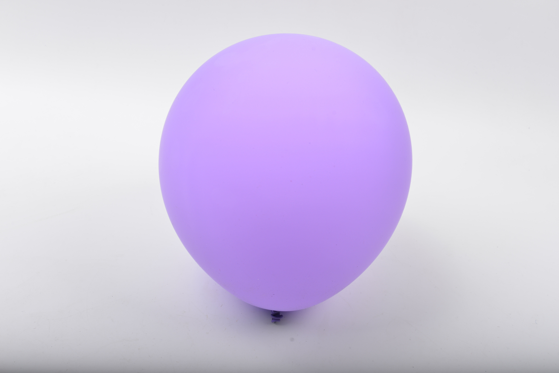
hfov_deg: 46.4
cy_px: 186
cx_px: 280
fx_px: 652
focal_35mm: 42
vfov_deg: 31.9
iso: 125
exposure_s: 1/200
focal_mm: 42
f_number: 9
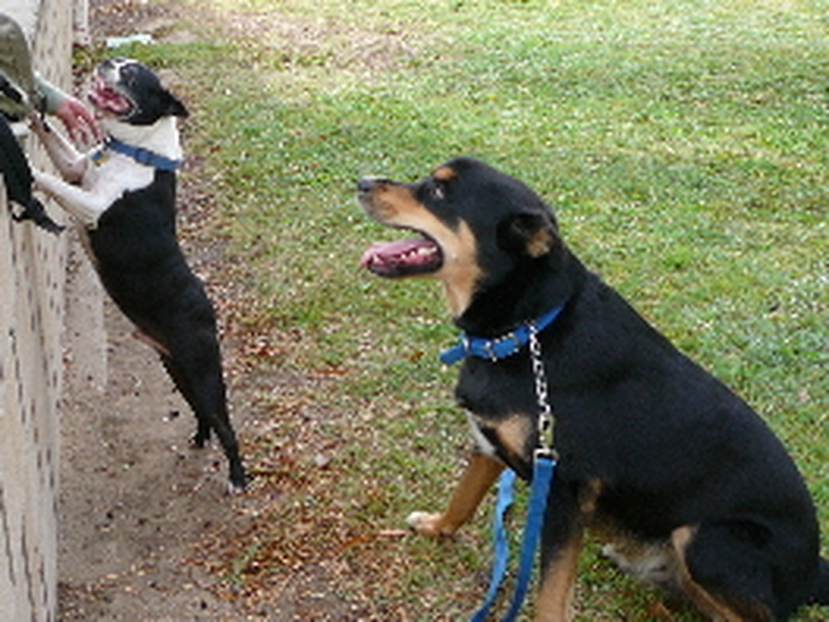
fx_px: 1269
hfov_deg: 35.5
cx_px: 226
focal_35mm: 53
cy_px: 283
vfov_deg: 27.5
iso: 80
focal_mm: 5.2
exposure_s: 1/200
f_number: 2.8
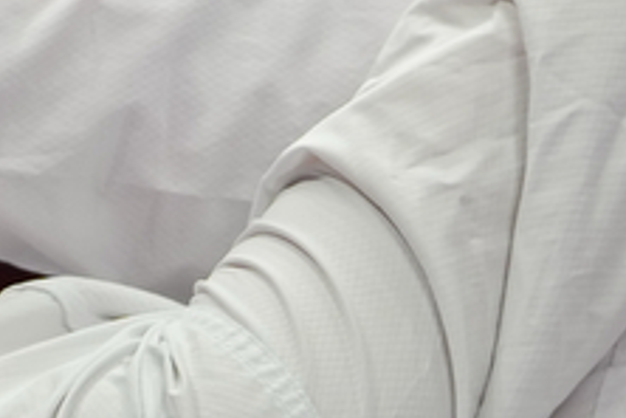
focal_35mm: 1944
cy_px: 285
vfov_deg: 0.7
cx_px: 248
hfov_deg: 1.1
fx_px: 33801
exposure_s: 1/1000
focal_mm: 180
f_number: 2.8
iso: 320
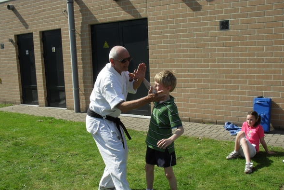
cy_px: 107
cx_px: 142
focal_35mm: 37
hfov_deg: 51.9
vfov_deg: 35.9
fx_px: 292
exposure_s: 1/180
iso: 100
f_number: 8.4
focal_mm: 6.3
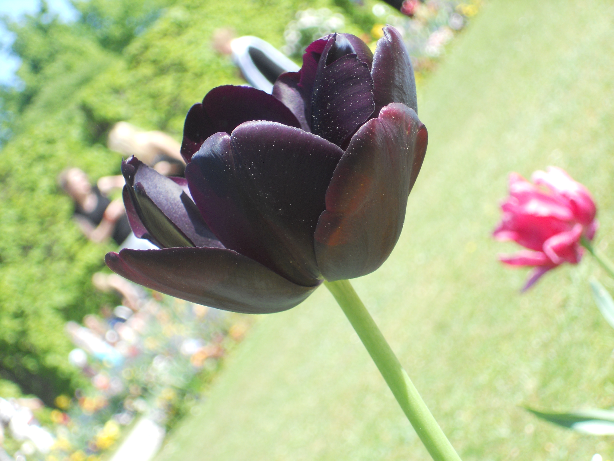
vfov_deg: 13.7
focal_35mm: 108
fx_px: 1916
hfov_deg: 18.2
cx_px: 307
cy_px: 230
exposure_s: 1/100
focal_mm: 19.6
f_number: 5.9
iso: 80
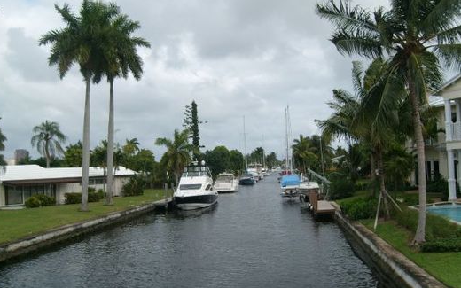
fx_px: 477
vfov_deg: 33.5
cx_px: 226
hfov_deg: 51.5
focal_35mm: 38
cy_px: 161
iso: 80
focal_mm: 5.8
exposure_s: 1/250
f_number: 7.1
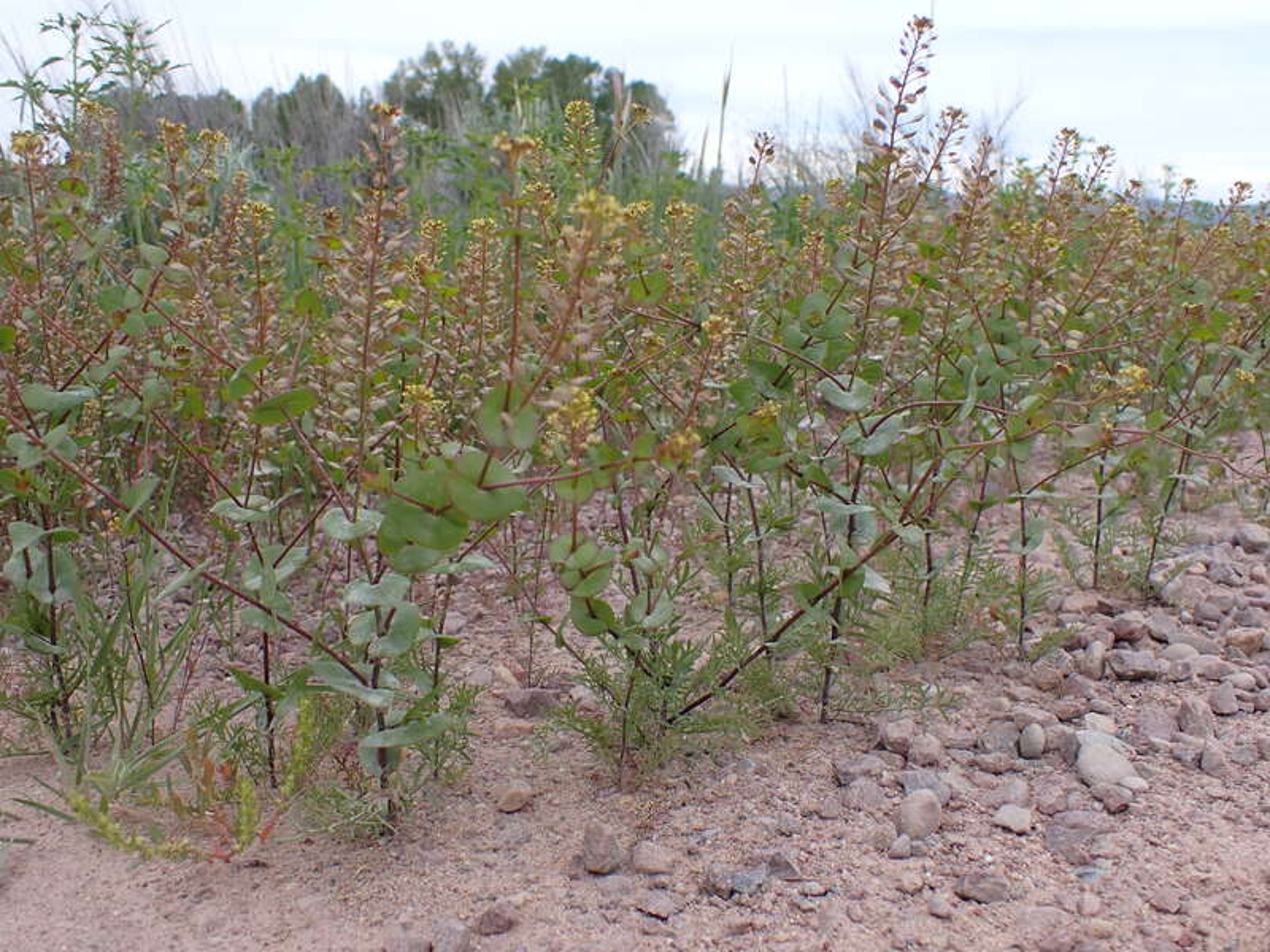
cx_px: 635
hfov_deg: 60.0
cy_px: 476
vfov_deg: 46.8
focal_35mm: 30
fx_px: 1101
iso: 100
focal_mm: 5.4
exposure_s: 1/640
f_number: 3.2
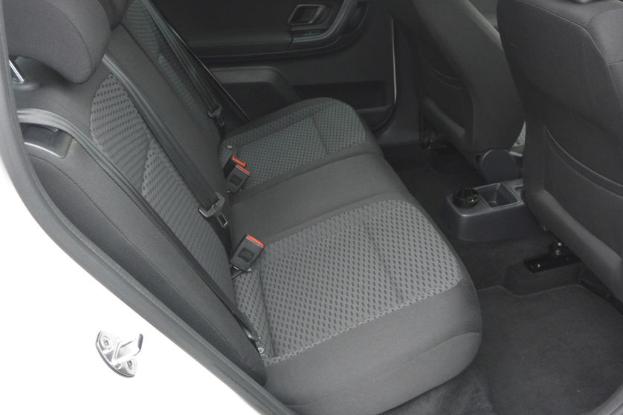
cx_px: 363
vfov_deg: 39.9
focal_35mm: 33
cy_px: 187
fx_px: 571
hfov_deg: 56.9
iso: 400
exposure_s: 1/60
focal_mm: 10
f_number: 3.5
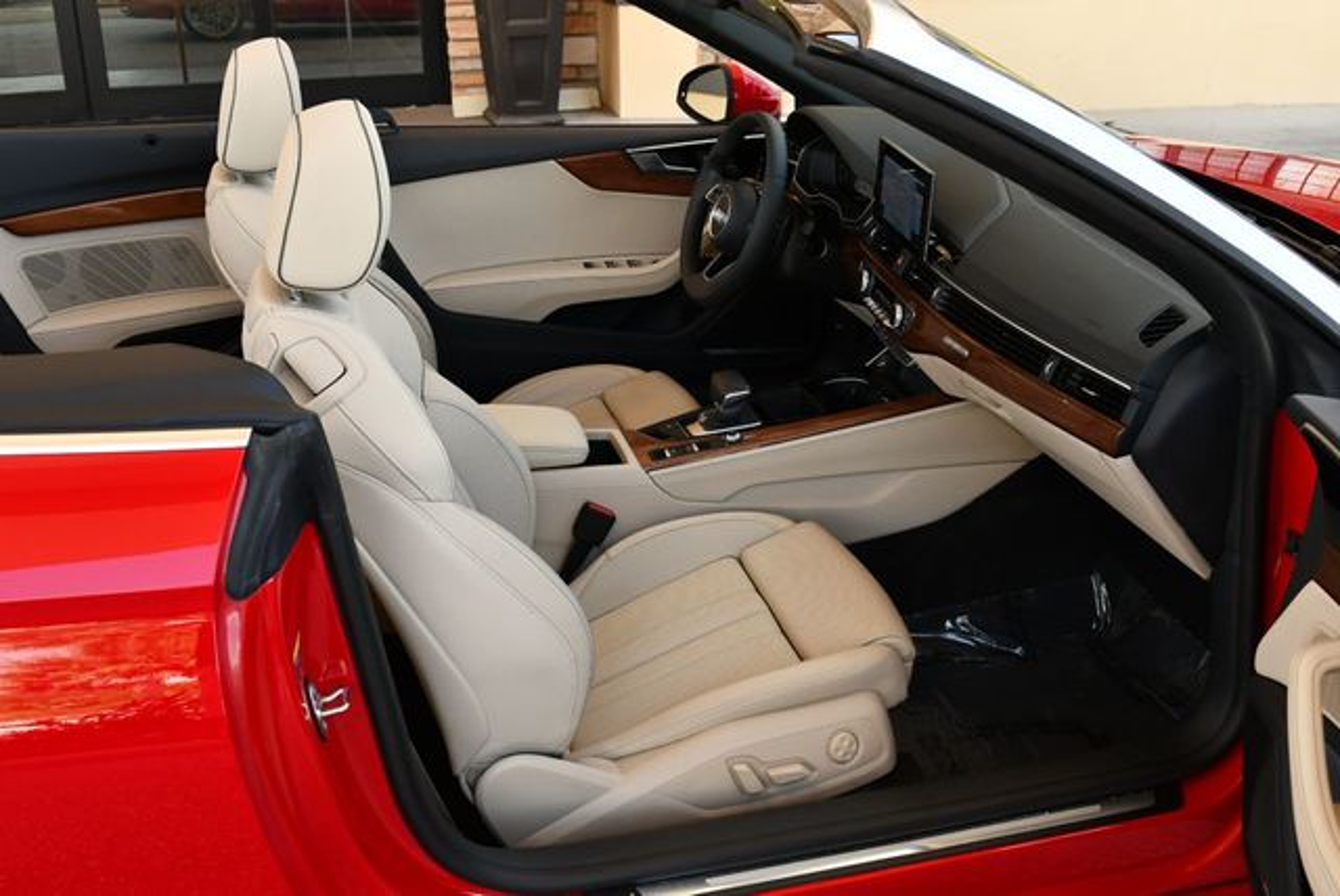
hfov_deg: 53.1
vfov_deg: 36.9
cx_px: 670
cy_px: 448
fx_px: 1341
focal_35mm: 36
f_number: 5
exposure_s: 1/250
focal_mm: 18
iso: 400
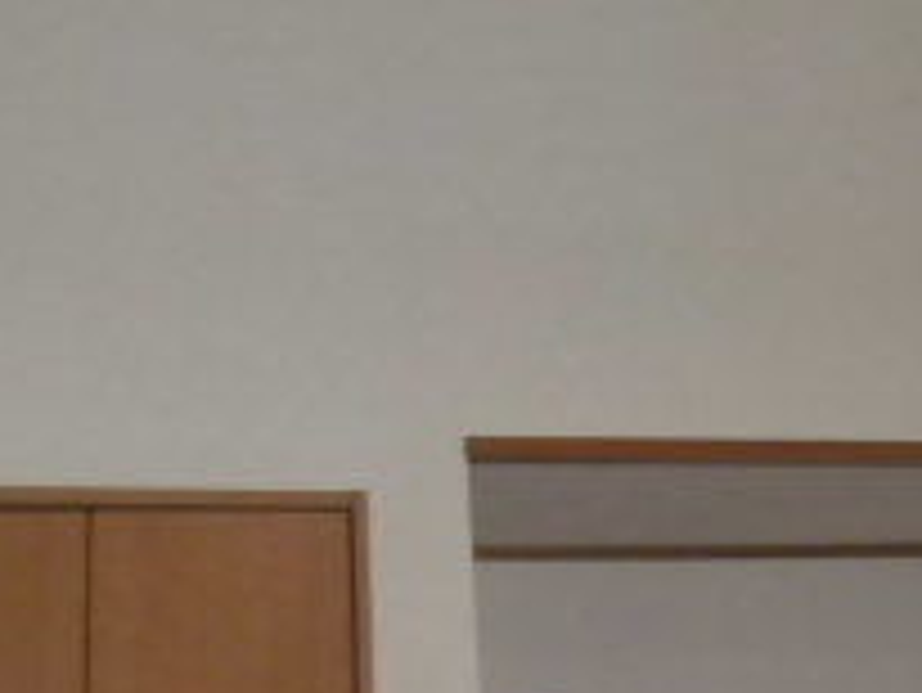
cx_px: 639
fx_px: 2159
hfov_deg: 24.0
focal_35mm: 81
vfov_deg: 17.9
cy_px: 68
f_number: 2.8
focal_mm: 4.7
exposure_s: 1/100
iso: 200
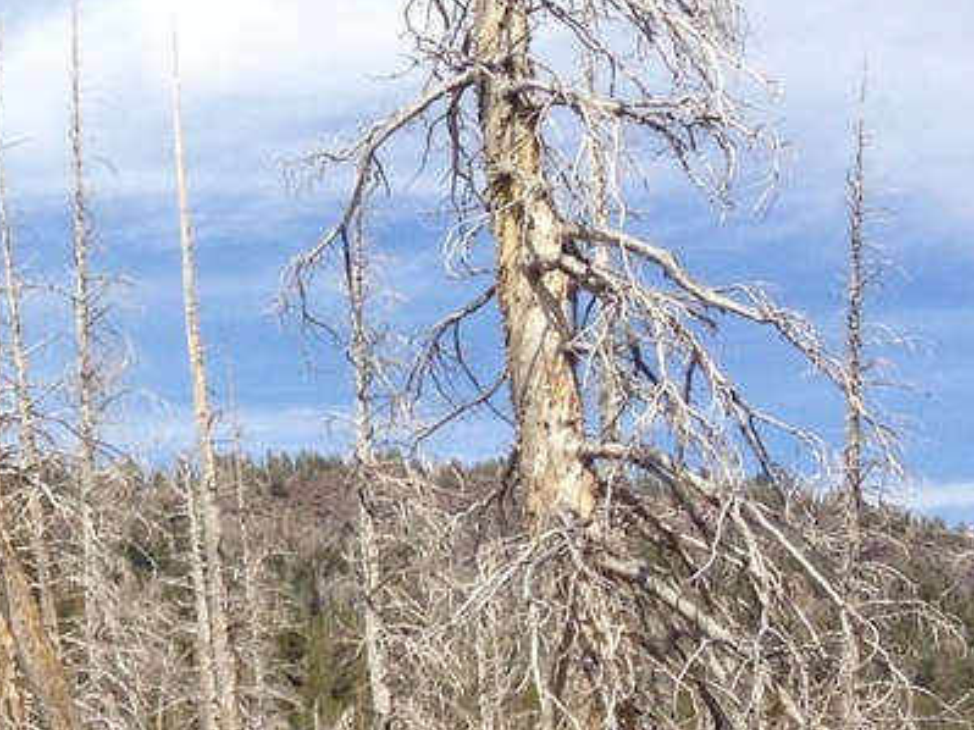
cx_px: -503
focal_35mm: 119
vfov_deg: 12.4
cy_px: 510
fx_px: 3347
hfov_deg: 15.3
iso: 50
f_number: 2.4
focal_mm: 4.12
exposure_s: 1/1869
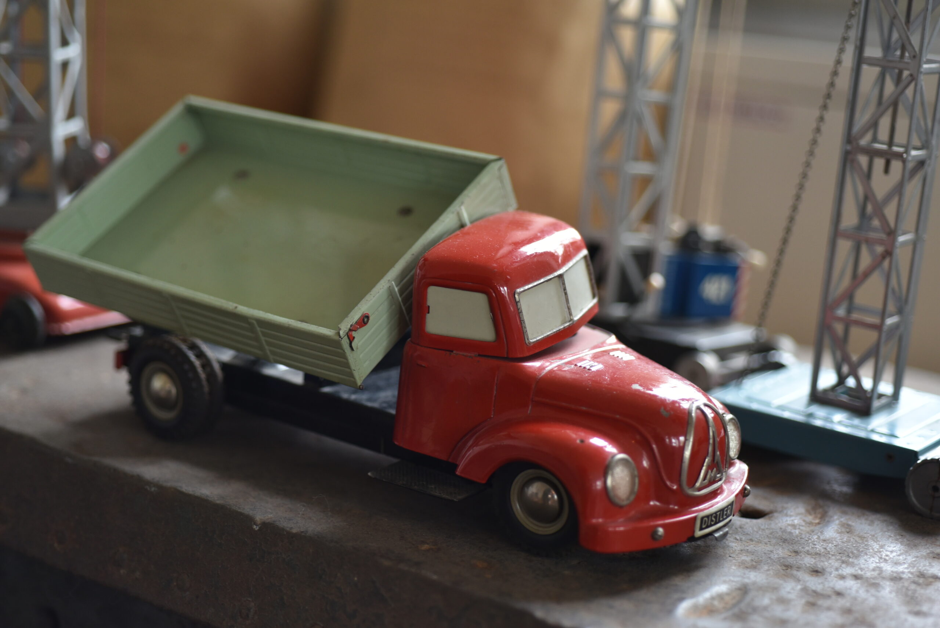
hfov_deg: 33.4
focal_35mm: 60
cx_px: 470
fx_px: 1567
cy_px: 314
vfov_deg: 22.6
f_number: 3.2
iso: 1000
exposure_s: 1/100
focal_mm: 60
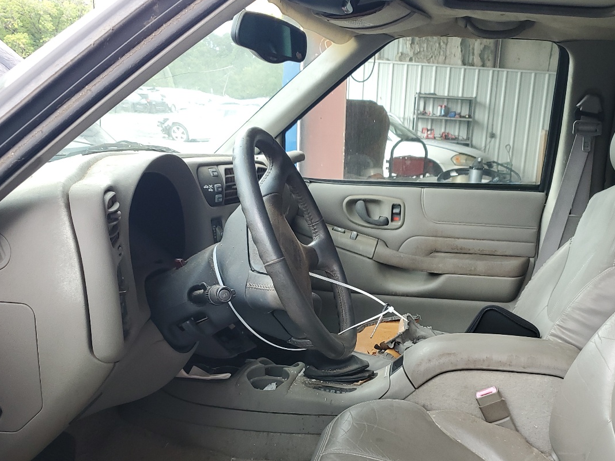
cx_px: 364
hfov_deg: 47.6
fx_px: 693
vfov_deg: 36.1
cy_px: 333
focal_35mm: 39
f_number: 1.5
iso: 58
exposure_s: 1/120
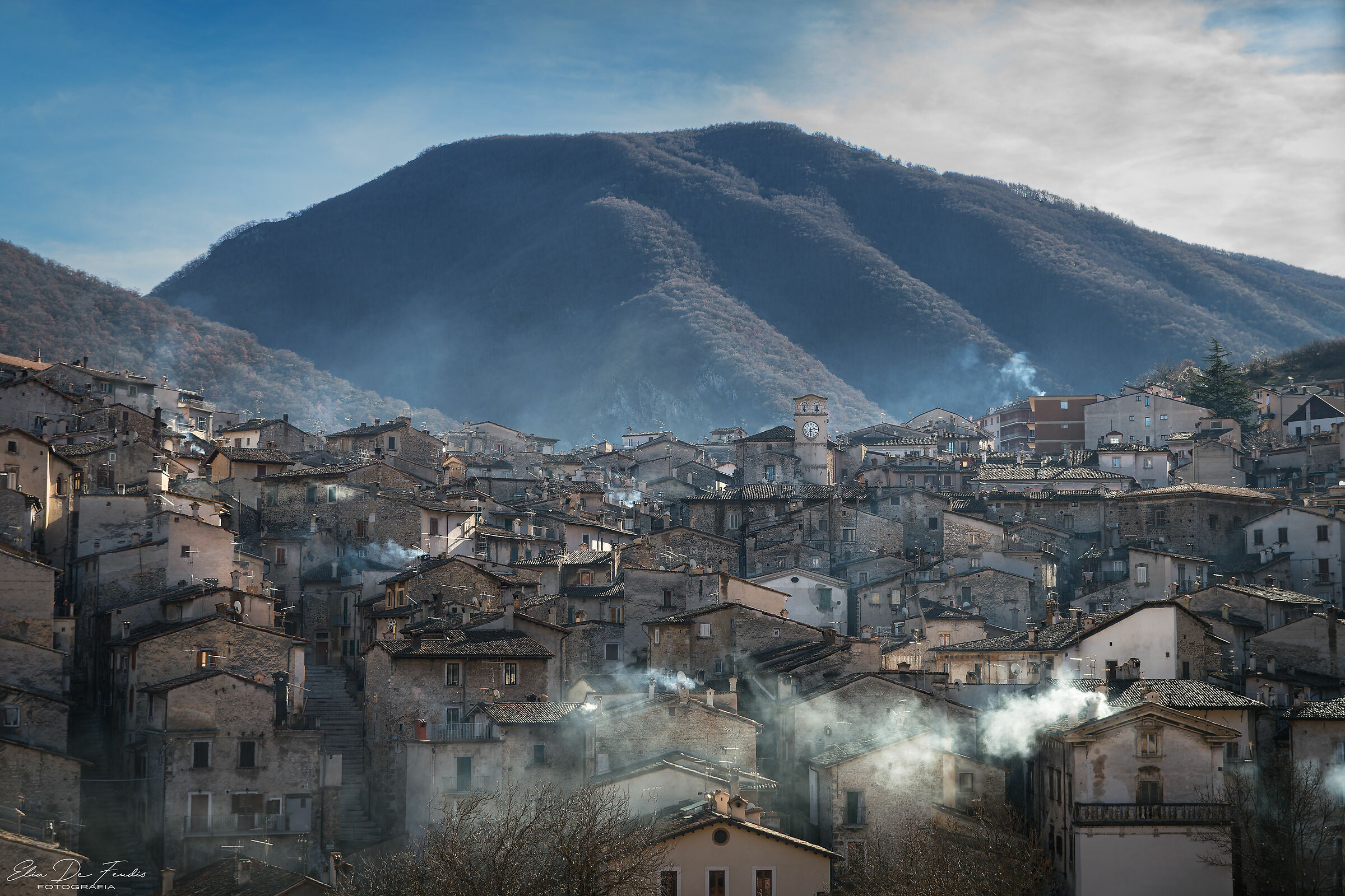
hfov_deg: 35.1
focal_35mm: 57
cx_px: 672
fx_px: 2129
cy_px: 448
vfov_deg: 23.8
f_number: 11
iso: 100
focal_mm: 38
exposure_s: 1/40
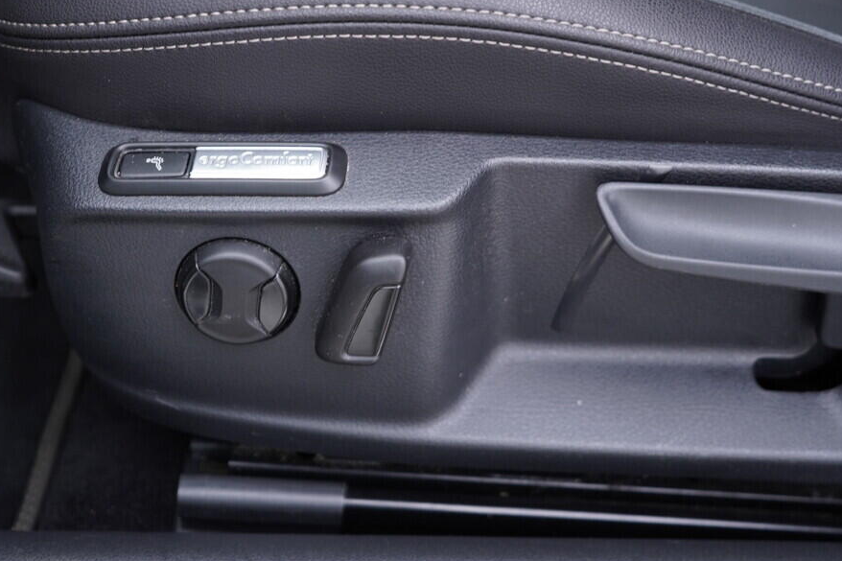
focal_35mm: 42
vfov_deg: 31.8
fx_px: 982
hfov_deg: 46.3
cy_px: 238
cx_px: 372
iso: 250
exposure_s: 1/40
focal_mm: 24
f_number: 2.8
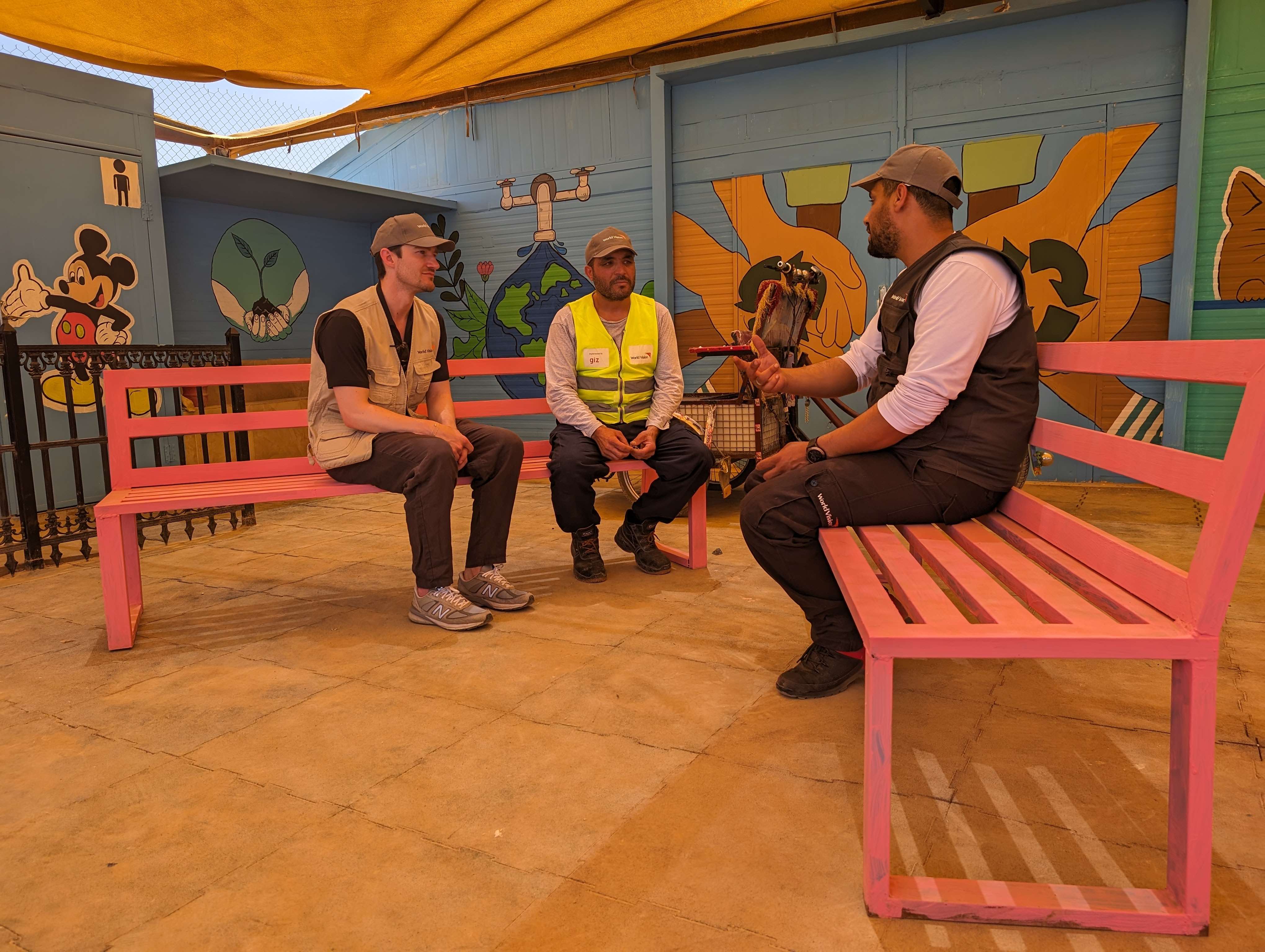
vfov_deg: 56.9
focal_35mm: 24
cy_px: 476
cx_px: 632
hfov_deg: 71.5
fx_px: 878
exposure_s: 1/630
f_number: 1.68
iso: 18
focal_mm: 6.9
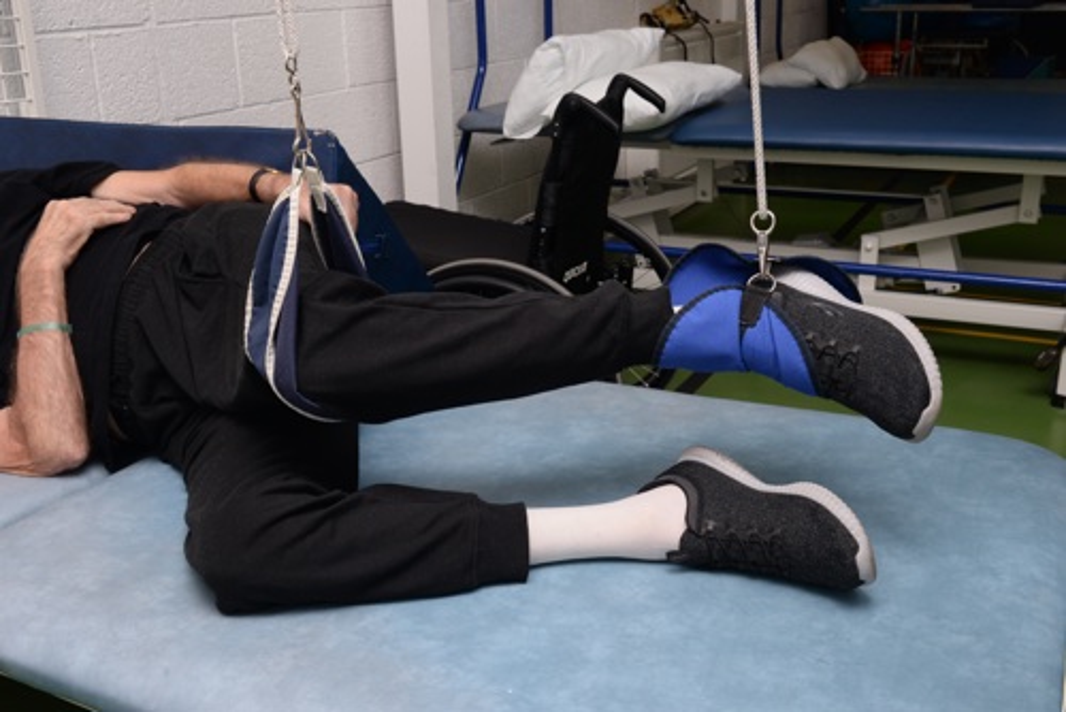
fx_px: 1037
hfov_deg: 54.4
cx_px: 533
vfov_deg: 37.9
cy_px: 356
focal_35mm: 35
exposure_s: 1/125
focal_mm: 35
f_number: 13
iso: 1250
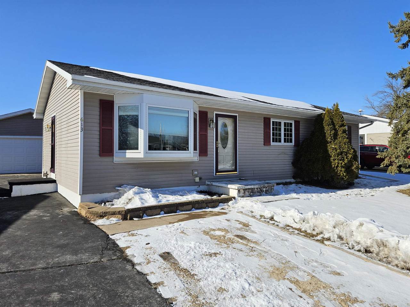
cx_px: 205
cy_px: 154
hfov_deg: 73.9
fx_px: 272
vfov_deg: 58.9
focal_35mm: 23
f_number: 1.8
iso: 25
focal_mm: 5.4
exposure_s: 1/2866
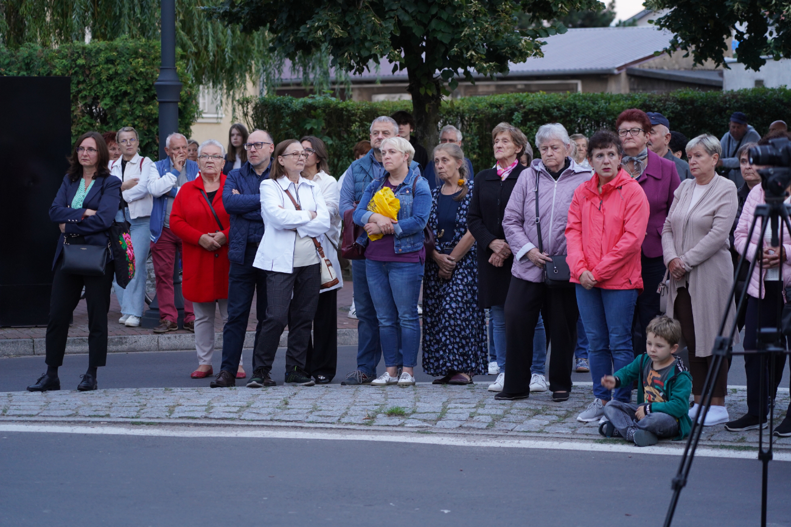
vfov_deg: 13.0
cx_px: 396
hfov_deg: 19.5
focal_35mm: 105
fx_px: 2307
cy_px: 264
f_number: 4
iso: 1250
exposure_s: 1/100
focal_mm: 105
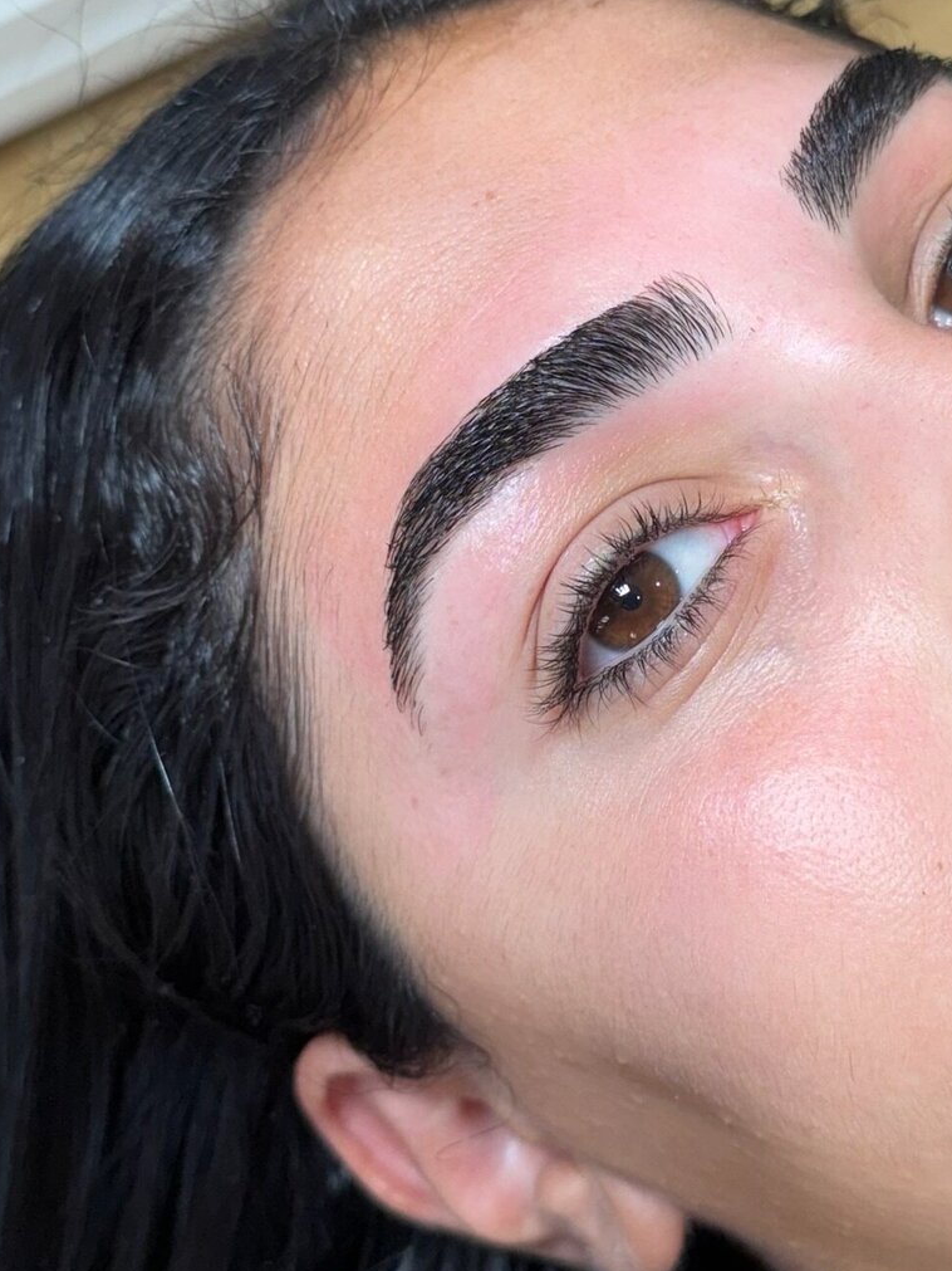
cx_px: 730
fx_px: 1394
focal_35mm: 38
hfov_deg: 36.7
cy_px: 493
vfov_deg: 48.6
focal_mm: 6.76
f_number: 1.78
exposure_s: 1/120
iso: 80
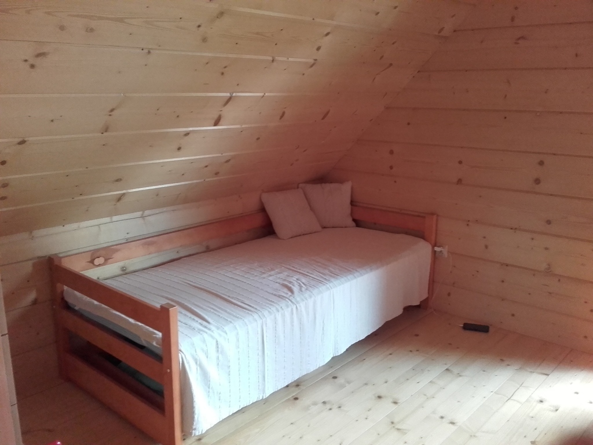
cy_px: 222
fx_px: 531
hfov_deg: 58.4
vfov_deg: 45.4
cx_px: 296
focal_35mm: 31
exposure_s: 1/12
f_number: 2.2
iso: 160
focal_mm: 3.3
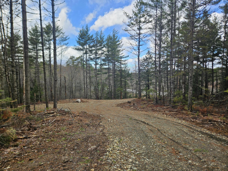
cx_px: 114
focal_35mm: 23
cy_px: 86
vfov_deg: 58.9
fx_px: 151
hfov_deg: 73.9
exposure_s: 1/525
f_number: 1.8
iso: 25
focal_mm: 5.4
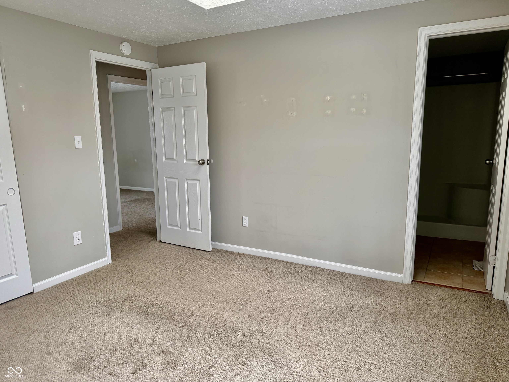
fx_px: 353
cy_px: 191
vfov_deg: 56.8
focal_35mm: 24
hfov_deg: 71.6
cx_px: 254
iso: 160
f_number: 1.78
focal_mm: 6.76
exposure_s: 1/121
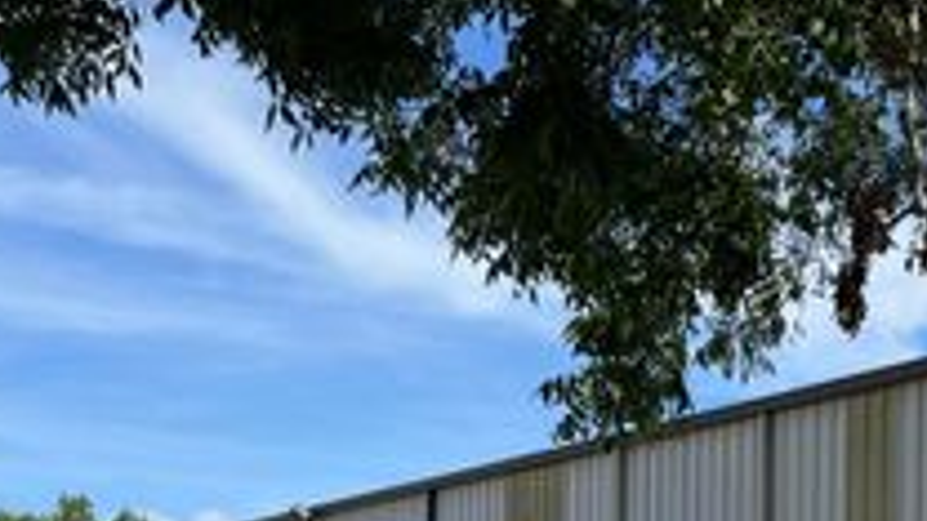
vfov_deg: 16.5
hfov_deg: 28.9
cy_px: 719
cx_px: 940
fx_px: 1671
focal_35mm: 68
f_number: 1.6
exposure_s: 1/3413
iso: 50
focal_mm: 5.1
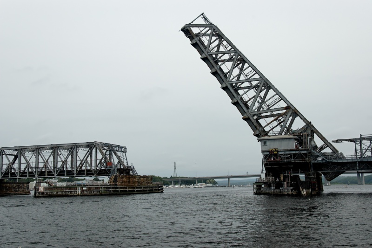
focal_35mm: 40
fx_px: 418
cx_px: 186
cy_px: 124
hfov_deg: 48.0
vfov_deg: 33.0
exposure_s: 1/250
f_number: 8
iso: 200
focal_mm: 27
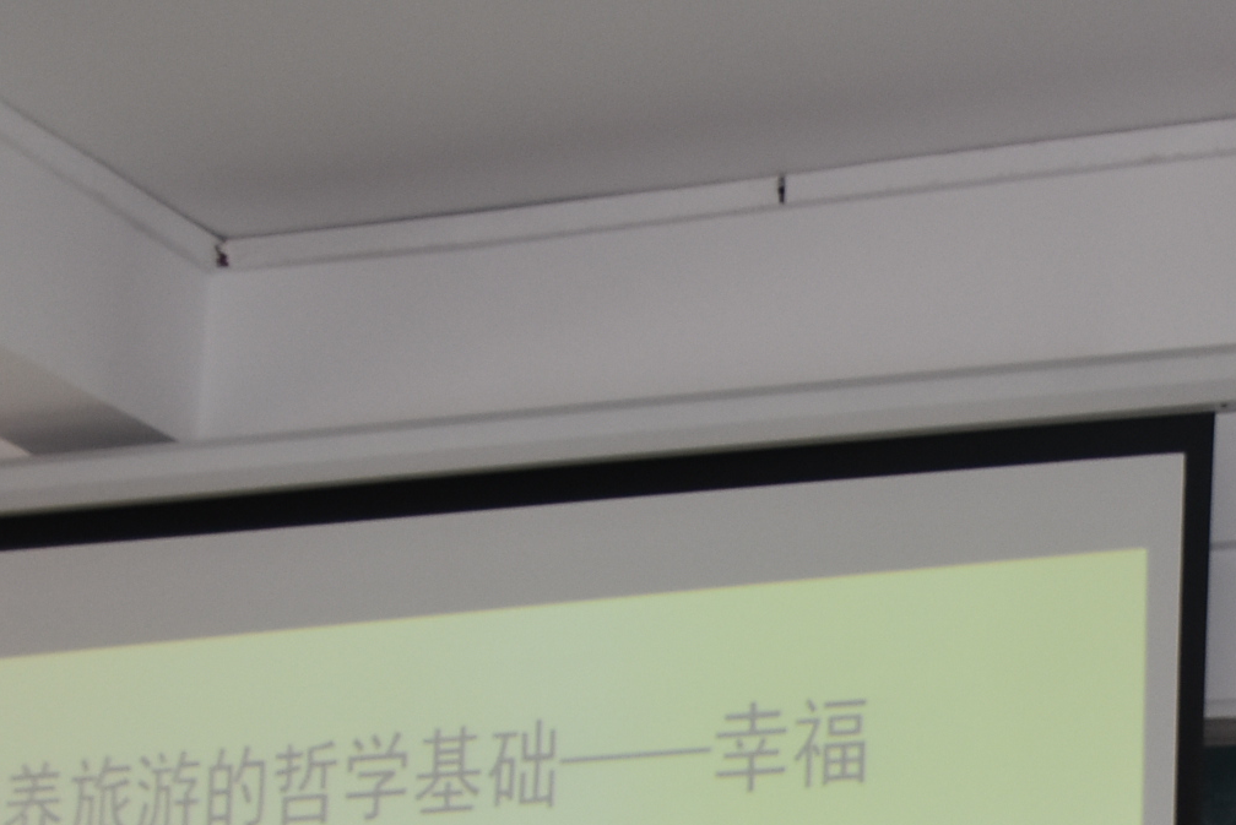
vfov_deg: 13.4
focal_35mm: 98
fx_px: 3366
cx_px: 1279
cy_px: 1089
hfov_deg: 20.1
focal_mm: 22
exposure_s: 1/90
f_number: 3.8
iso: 400
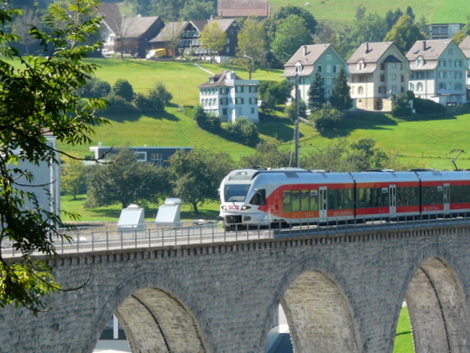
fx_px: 2743
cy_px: 220
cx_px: 321
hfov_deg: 9.8
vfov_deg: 7.4
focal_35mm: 202
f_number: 5
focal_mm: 18
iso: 100
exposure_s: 1/200
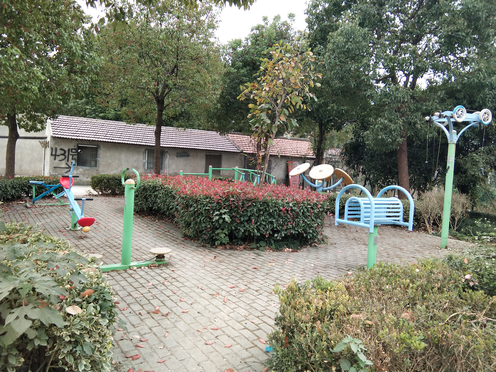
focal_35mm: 31
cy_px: 186
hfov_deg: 58.4
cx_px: 248
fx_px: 444
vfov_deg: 45.4
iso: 50
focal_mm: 3.69
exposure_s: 1/111
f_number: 2.2
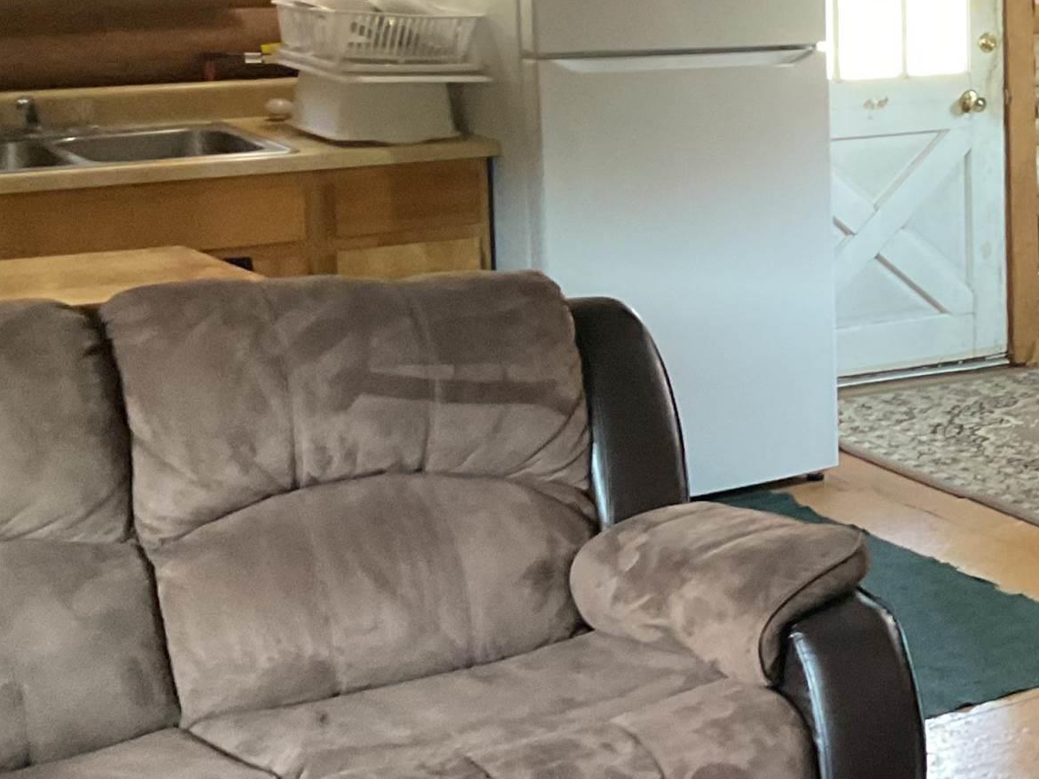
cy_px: 254
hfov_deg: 23.1
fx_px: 2281
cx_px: 1306
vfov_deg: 19.3
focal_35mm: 76
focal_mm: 3
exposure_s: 1/40
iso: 250
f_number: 1.8
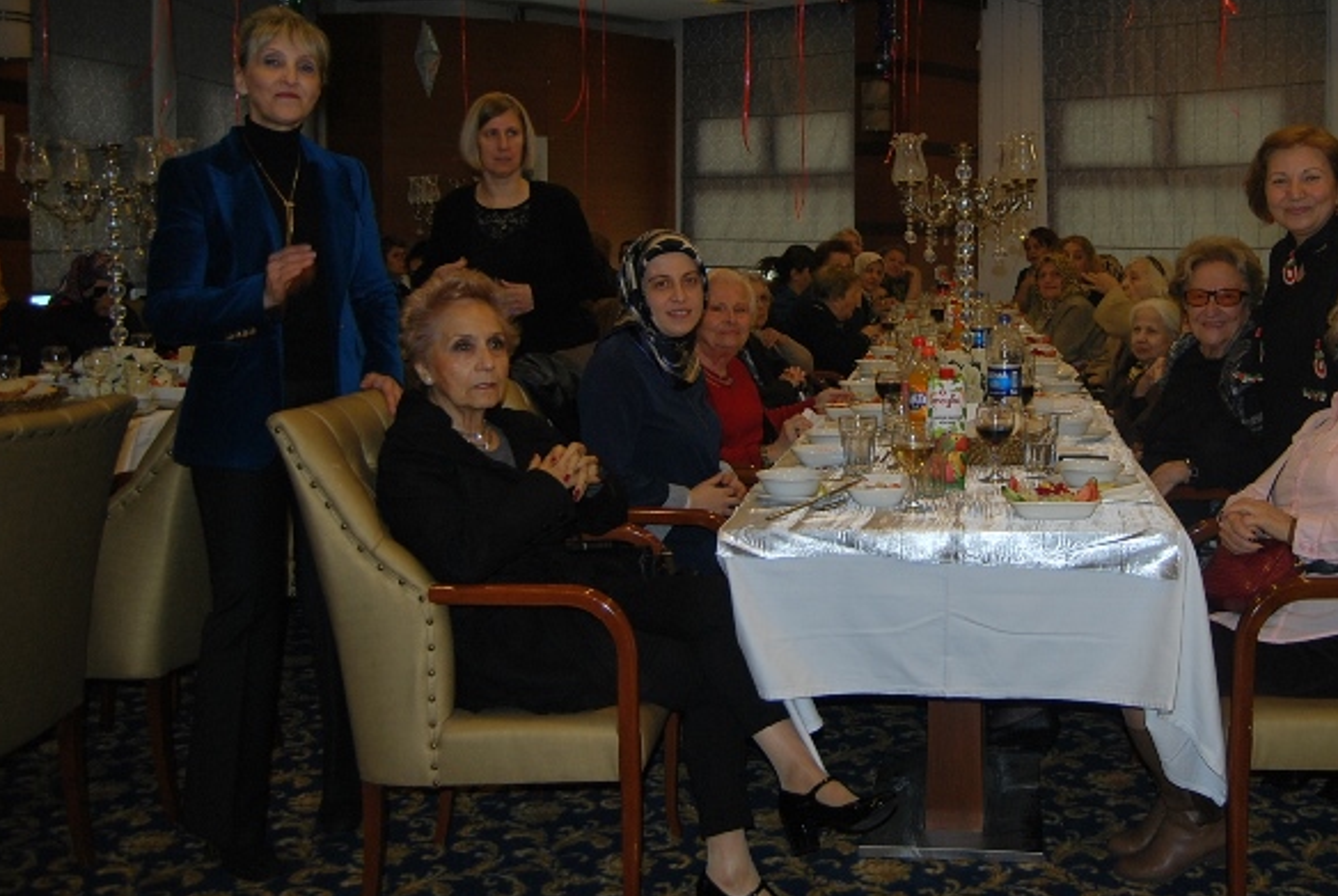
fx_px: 1377
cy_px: 309
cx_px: 873
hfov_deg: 51.0
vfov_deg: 35.7
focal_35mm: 37
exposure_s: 1/60
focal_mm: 18
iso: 200
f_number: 3.5
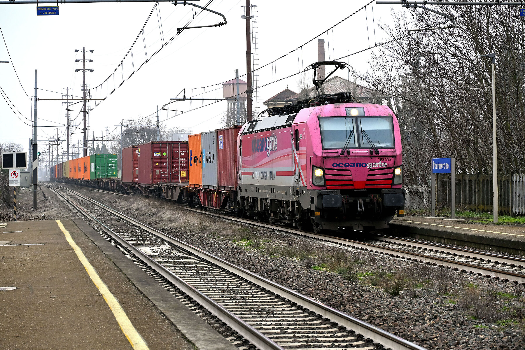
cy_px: 175
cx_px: 262
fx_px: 1662
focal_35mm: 114
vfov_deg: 12.0
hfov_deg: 17.9
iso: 900
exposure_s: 1/1000
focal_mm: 76
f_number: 6.3
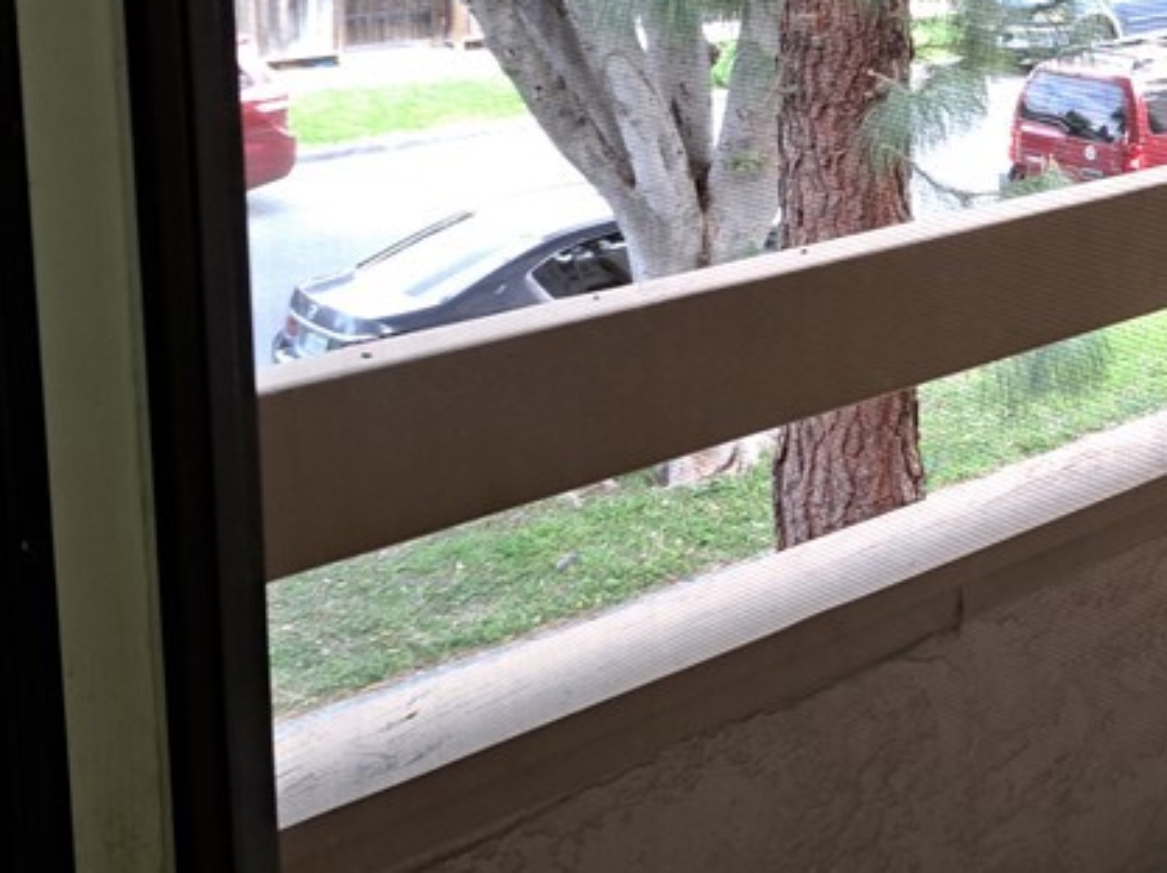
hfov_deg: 29.9
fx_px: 1987
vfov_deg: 23.9
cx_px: 1229
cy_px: 48
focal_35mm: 59
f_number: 1.8
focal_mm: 5.23
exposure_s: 1/60
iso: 80
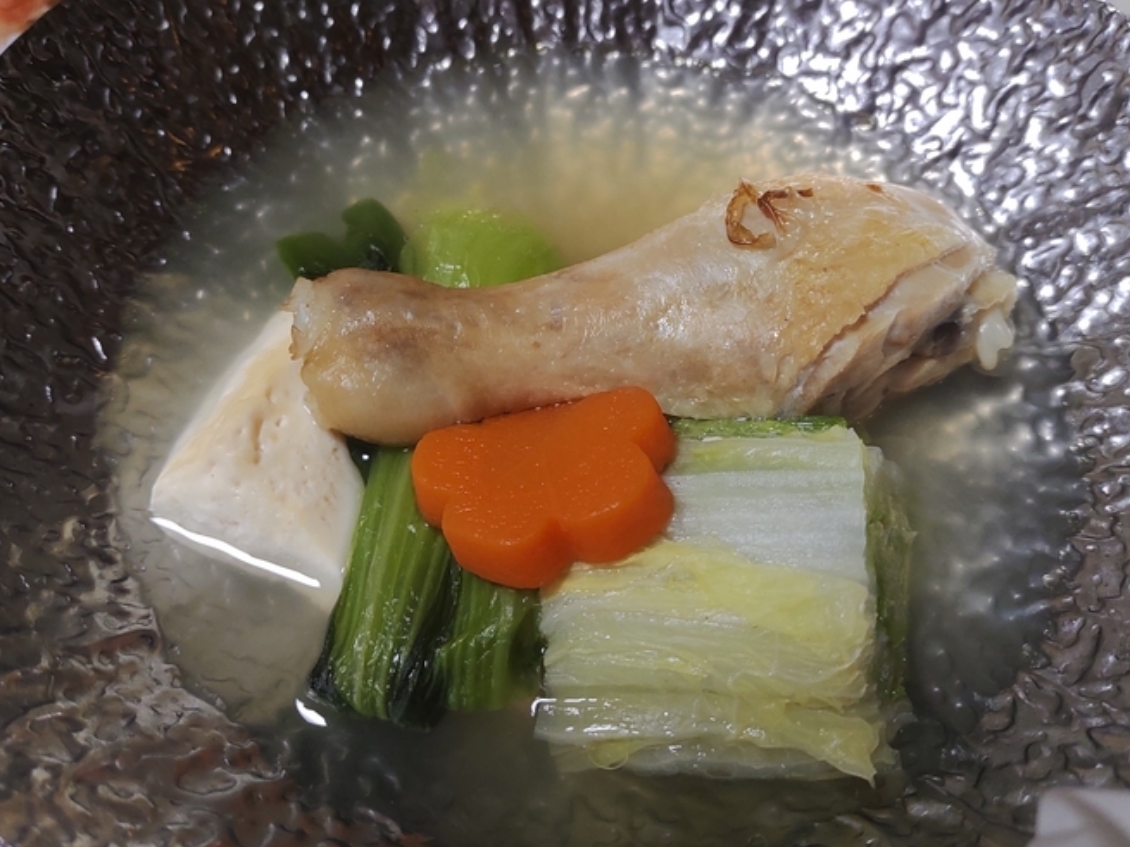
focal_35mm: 33
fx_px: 1077
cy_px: 385
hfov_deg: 55.4
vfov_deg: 42.9
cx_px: 580
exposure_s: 1/50
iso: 289
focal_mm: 4.71
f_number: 1.79
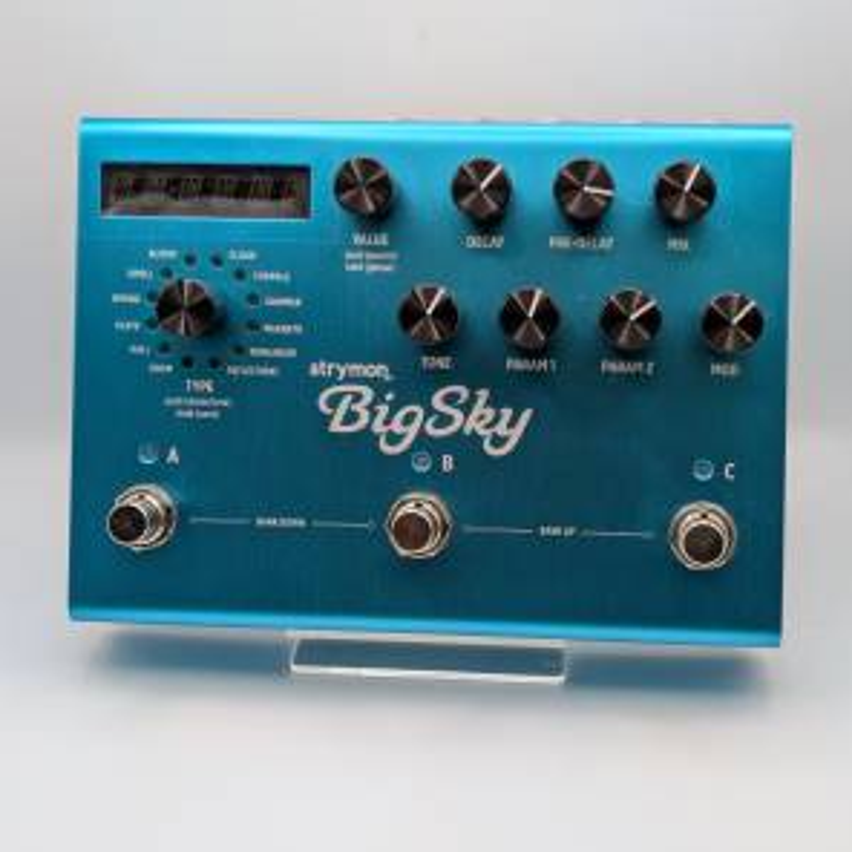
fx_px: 1699
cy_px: 340
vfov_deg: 28.1
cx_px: 429
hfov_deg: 28.2
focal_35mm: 61
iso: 45
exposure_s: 1/127
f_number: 1.89
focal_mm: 5.43
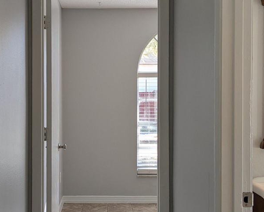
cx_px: 96
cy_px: 109
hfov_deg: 27.0
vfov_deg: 21.9
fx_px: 547
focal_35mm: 70
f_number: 1.73
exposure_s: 1/260
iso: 71
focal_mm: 4.38
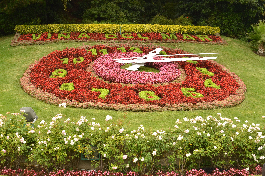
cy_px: 88
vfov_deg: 25.6
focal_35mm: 52
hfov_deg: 37.9
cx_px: 132
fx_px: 386
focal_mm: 35
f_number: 5.6
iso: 400
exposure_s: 1/350
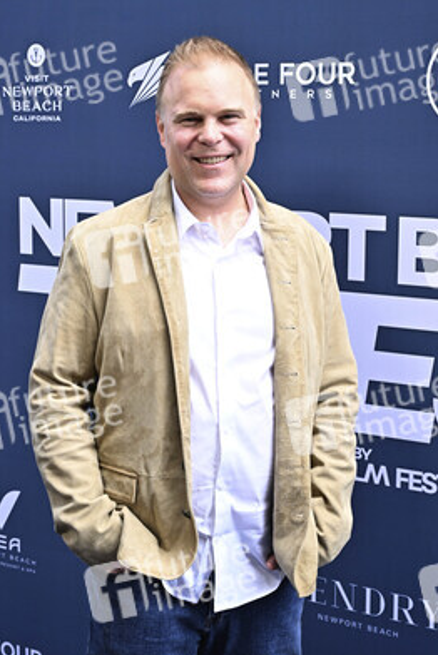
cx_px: 219
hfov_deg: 24.7
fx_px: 1002
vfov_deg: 36.2
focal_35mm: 55
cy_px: 333
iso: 800
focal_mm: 54
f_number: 7.1
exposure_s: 1/320
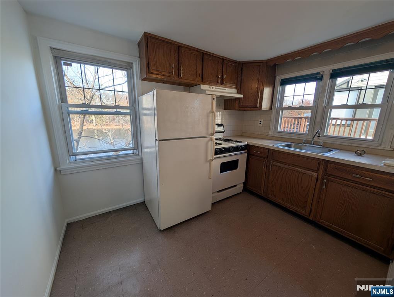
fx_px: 137
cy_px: 148
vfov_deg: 94.6
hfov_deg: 110.5
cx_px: 197
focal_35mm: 12
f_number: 1.95
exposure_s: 1/165
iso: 37
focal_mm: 2.23
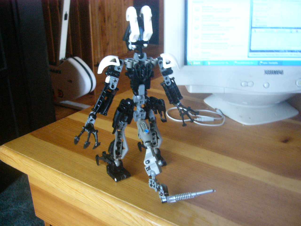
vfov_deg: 40.7
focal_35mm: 35
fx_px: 304
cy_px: 113
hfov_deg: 52.6
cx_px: 150
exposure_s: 1/10
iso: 400
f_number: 2.8
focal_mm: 5.8
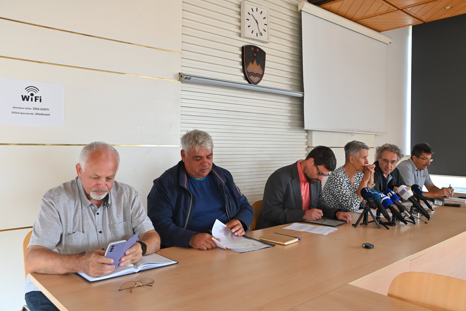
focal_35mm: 30
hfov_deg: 61.9
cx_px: 237
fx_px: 388
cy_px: 154
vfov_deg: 43.6
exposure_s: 1/250
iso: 1600
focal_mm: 29
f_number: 4
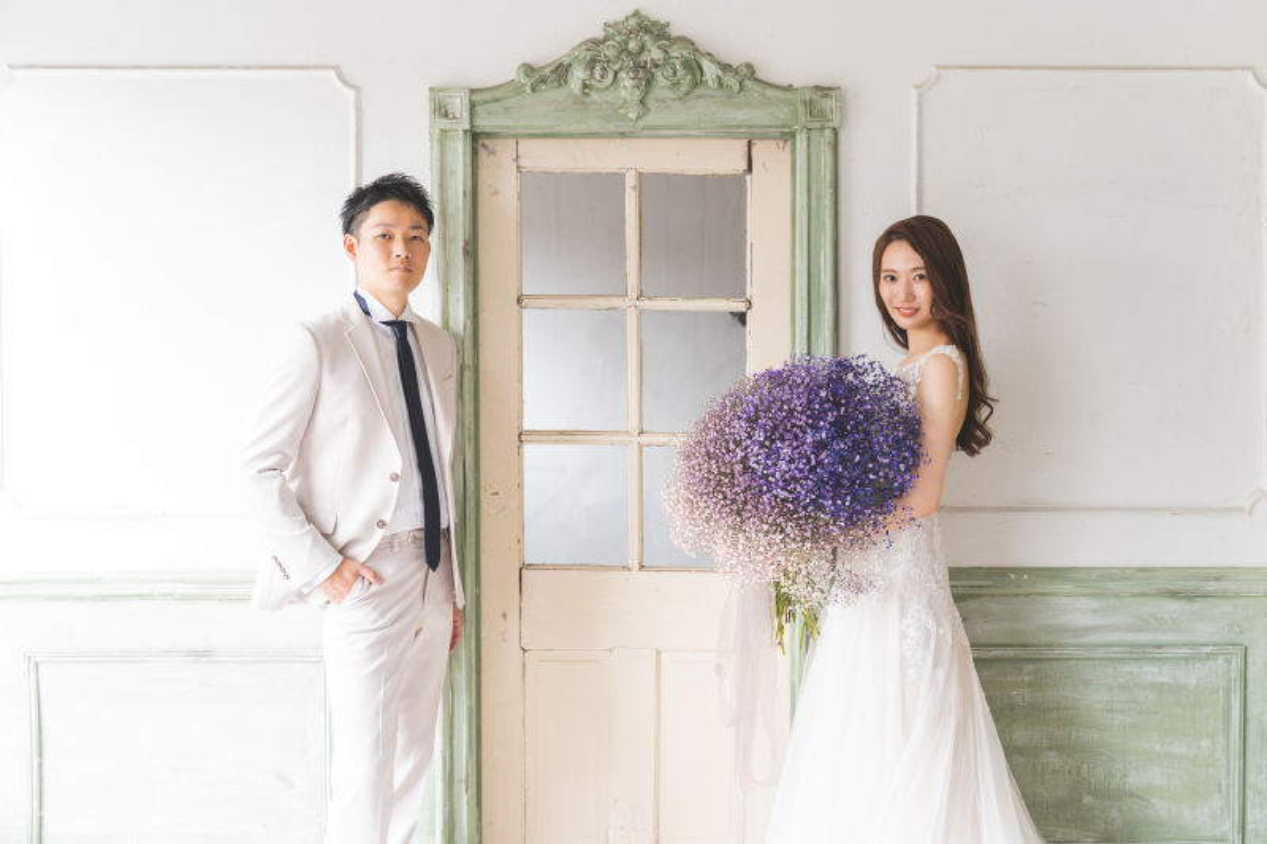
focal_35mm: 47
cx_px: 634
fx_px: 1654
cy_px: 422
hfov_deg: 41.9
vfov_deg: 28.6
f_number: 2.8
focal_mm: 47
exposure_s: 1/80
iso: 320
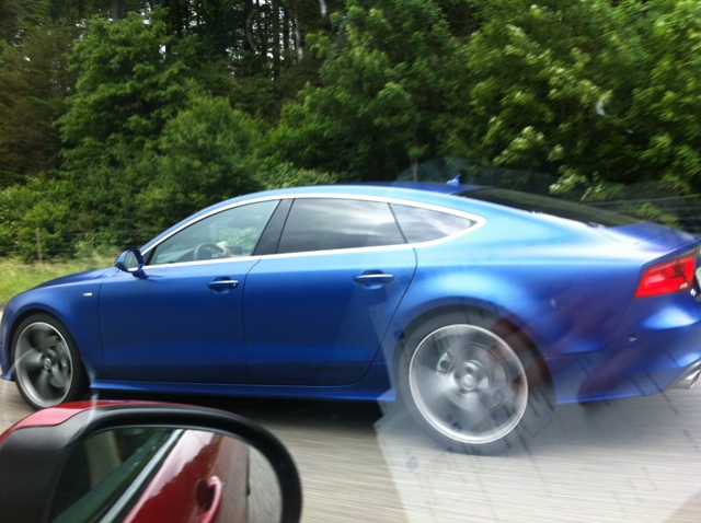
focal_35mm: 35
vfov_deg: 40.6
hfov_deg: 52.7
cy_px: 262
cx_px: 350
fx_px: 708
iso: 80
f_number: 2.8
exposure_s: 1/126
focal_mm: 3.85
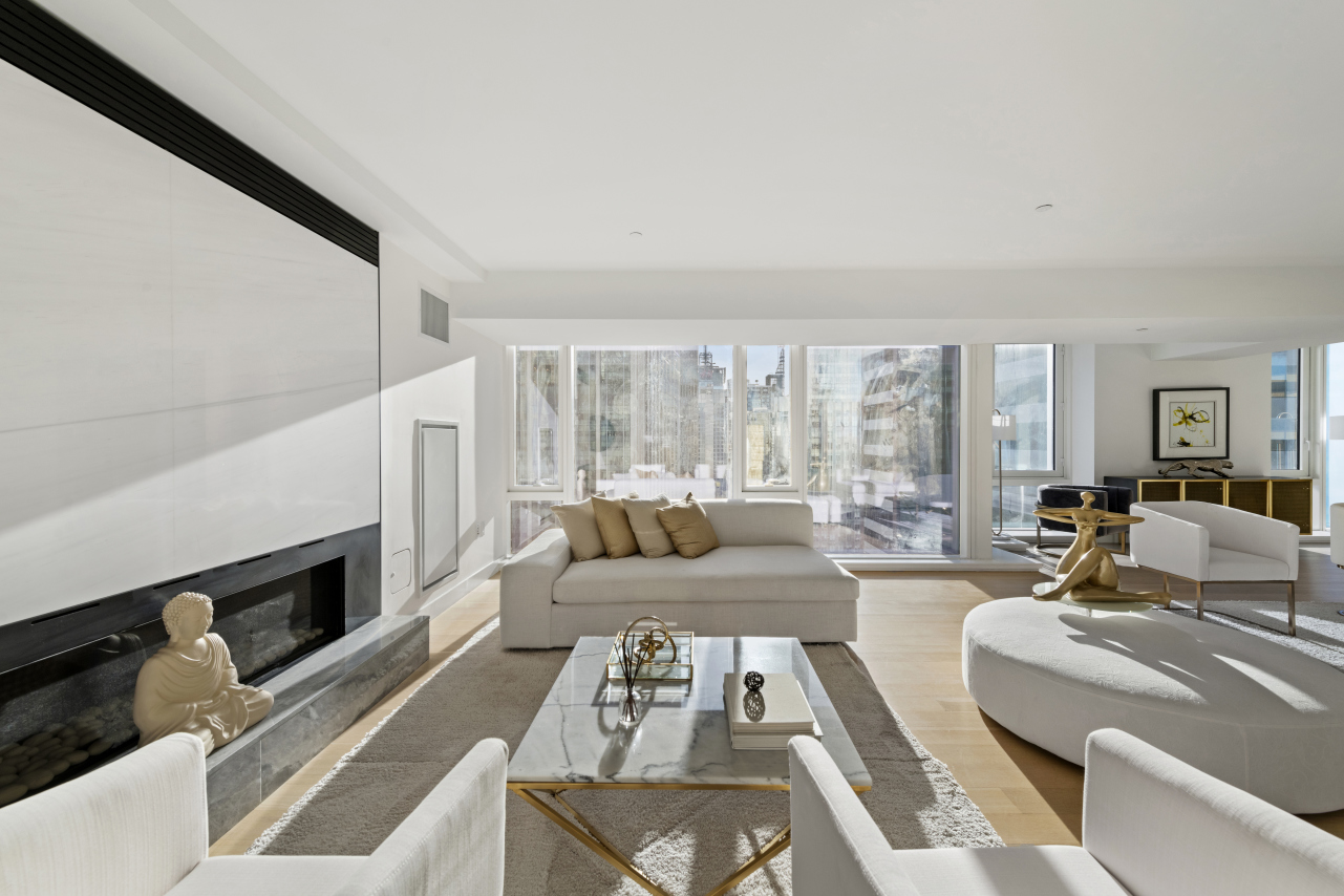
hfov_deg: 104.3
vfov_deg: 81.2
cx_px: 672
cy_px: 448
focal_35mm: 14
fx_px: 523
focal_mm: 14
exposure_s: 1/100
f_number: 9
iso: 320
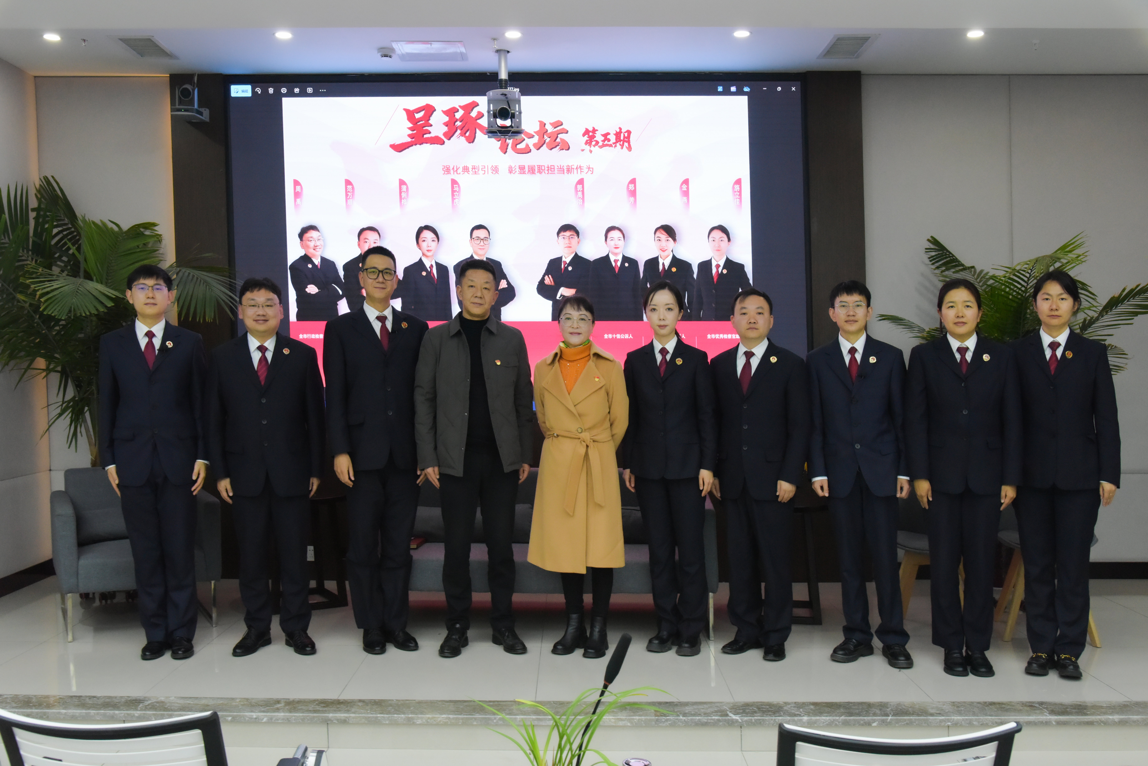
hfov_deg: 58.7
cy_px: 383
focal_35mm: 32
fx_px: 1021
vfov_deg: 41.1
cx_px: 574
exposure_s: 1/200
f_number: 7.1
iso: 3200
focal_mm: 32
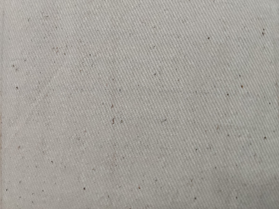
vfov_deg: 53.1
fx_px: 210
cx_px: 140
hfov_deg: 67.3
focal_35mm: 26
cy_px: 104
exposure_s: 1/100
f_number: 2
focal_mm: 2.78
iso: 200
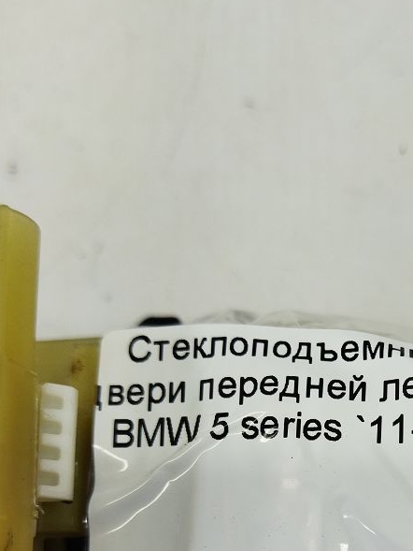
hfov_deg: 26.1
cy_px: 494
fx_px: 875
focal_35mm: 55
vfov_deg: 33.2
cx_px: 327
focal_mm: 4.71
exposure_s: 1/165
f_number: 1.79
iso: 100
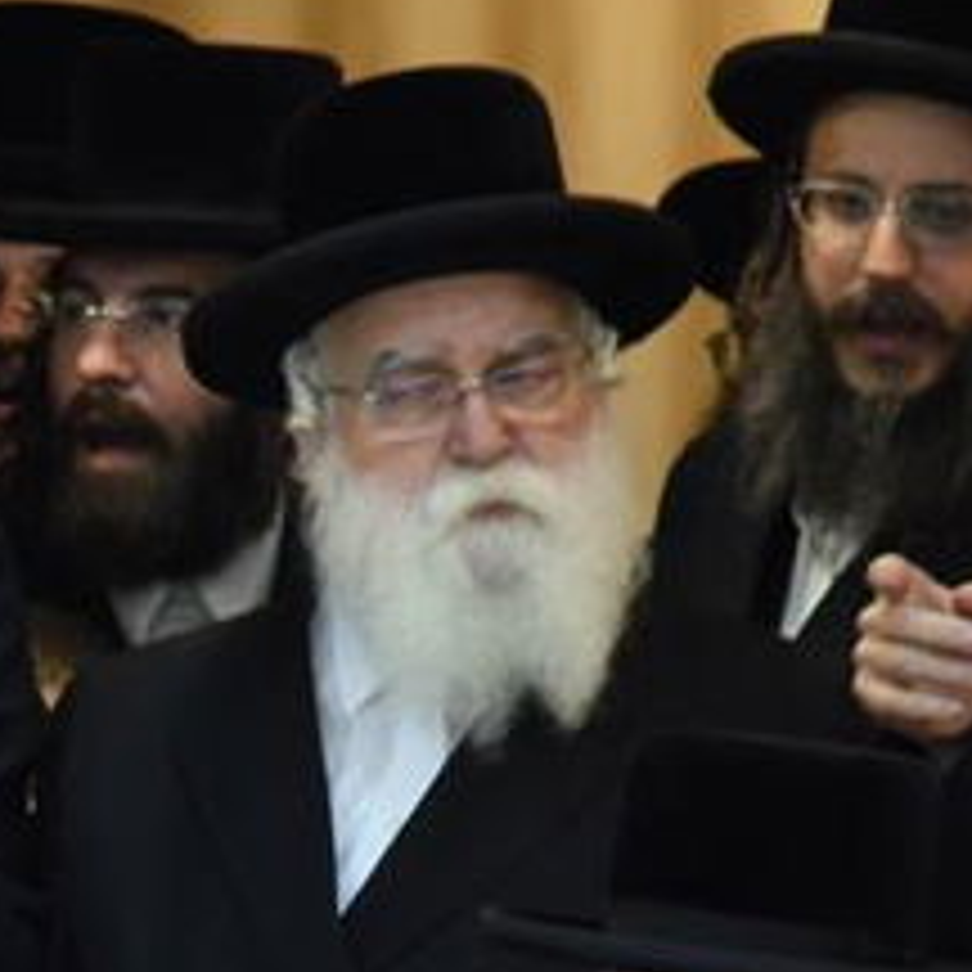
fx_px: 19569
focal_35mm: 616
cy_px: 958
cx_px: -482
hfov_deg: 2.8
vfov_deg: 2.8
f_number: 4
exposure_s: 1/100
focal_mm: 112
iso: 1600
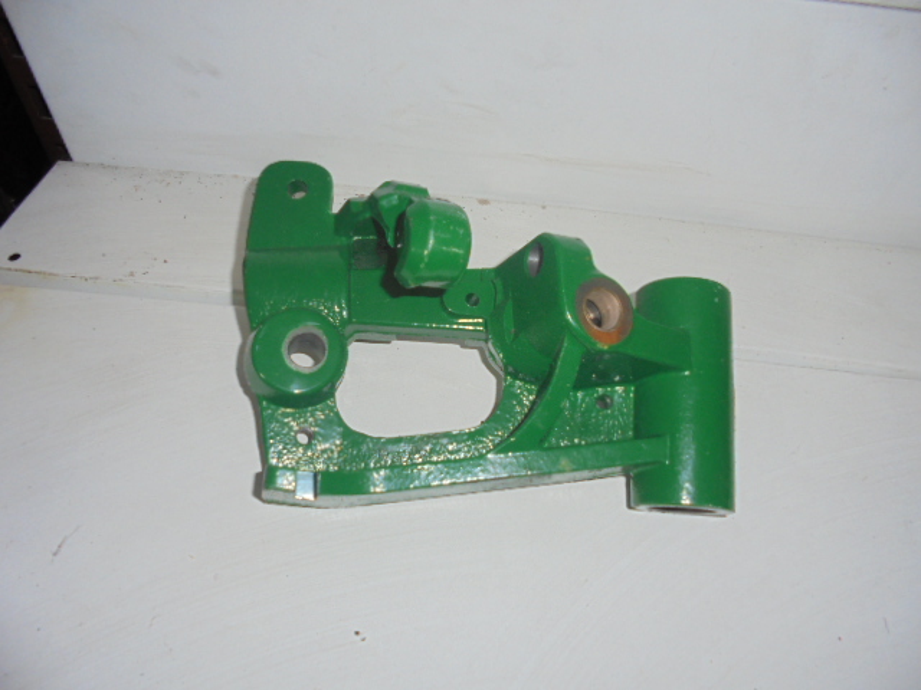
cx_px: 460
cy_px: 345
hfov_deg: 67.3
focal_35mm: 26
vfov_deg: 53.1
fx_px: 692
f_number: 3.5
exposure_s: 1/30
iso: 100
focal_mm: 4.6
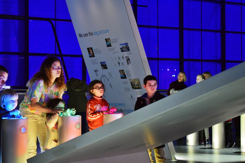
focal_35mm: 82
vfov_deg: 16.6
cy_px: 82
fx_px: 561
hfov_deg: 24.6
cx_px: 122
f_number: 5.6
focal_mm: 55
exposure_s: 1/30
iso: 6400
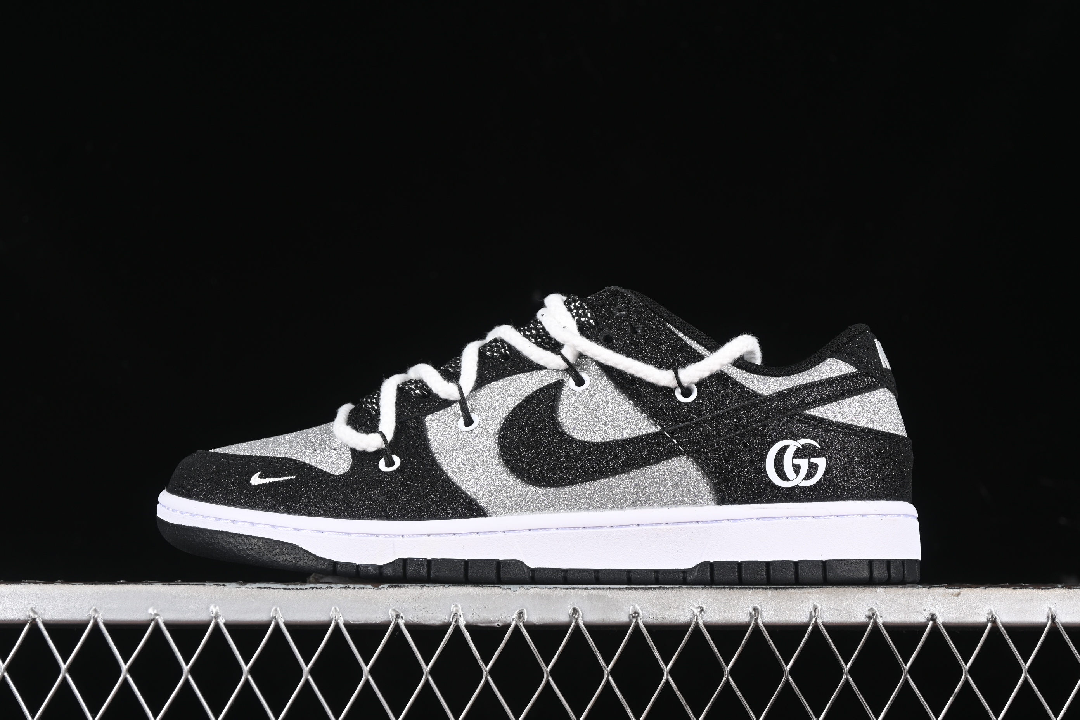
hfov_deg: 27.0
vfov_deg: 18.2
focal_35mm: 75
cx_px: 540
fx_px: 2250
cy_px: 360
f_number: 6.3
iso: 160
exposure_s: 1/60
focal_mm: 50
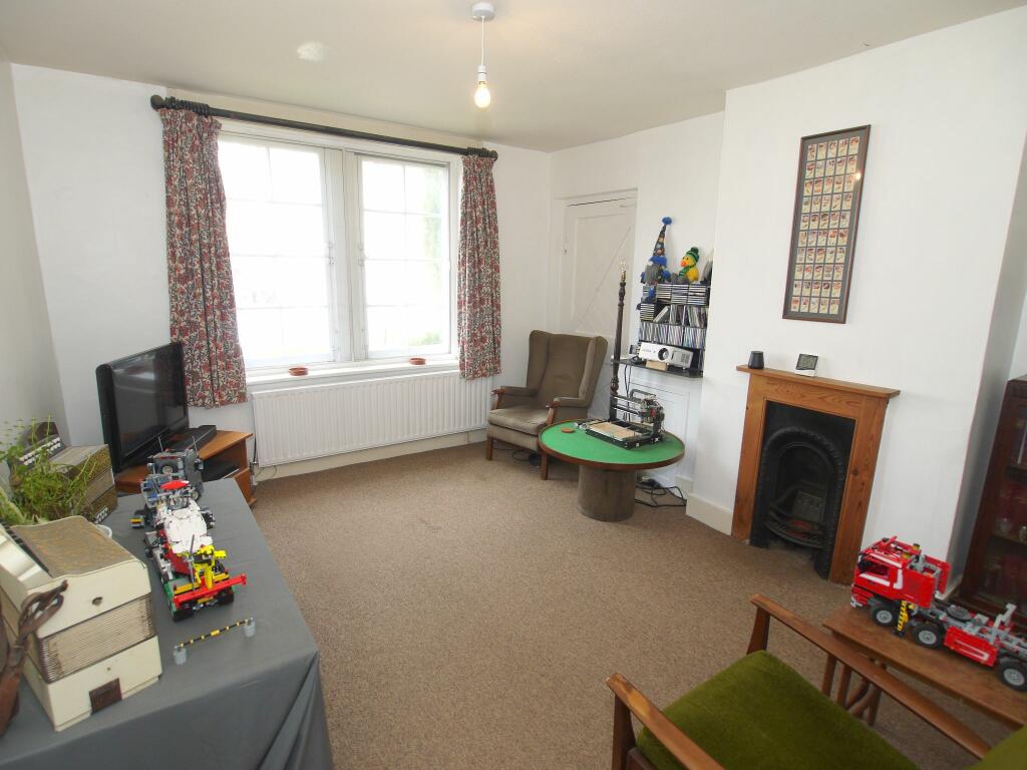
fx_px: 534
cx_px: 514
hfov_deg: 87.8
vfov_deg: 71.6
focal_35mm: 18
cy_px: 385
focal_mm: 9
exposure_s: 1/60
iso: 100
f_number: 4
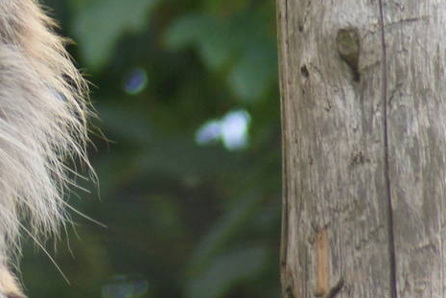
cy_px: 49
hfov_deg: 1.3
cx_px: -30
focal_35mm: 1550
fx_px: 19220
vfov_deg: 0.9
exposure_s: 1/320
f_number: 5.6
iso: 400
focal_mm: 300
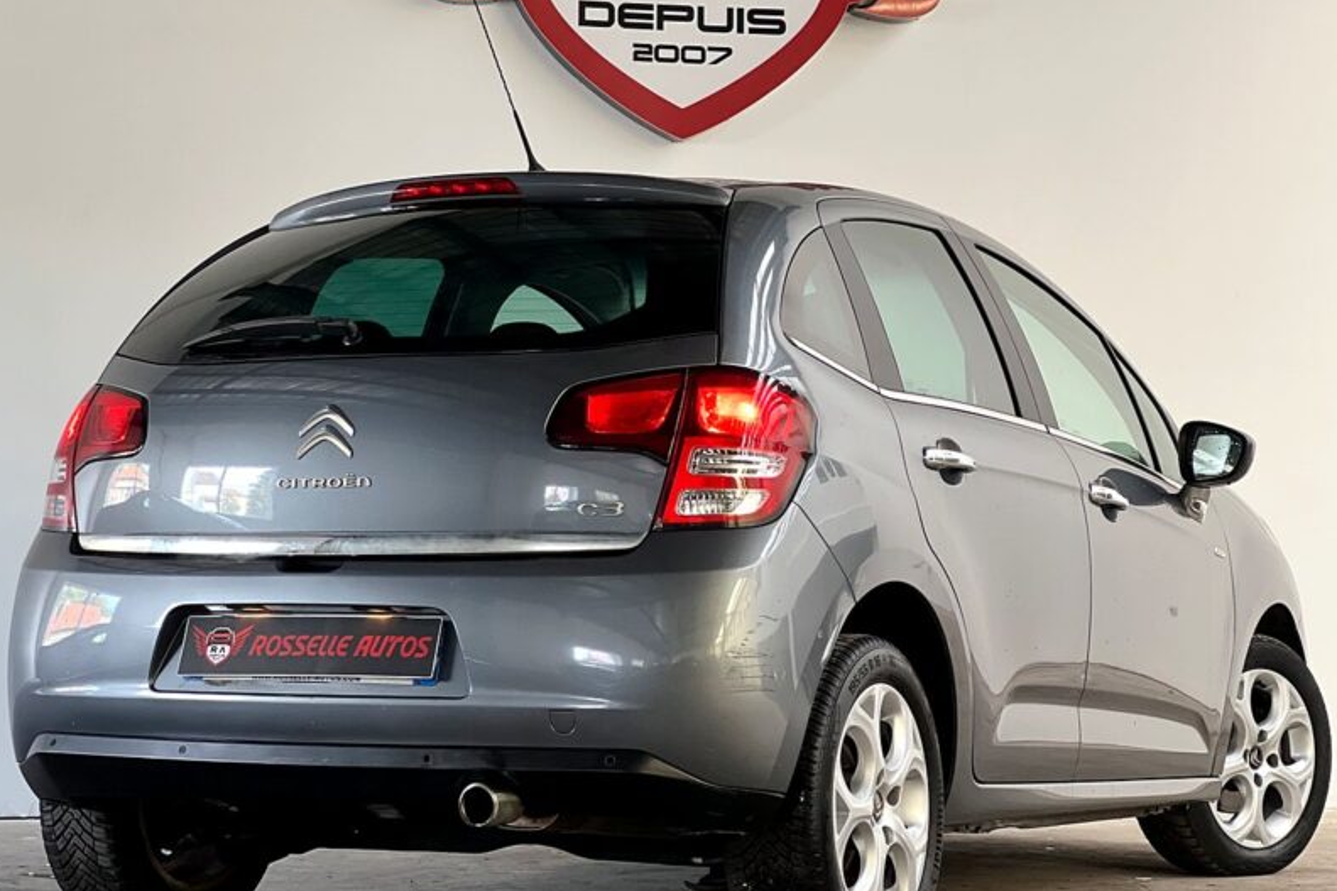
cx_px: 664
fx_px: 3007
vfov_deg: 16.8
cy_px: 440
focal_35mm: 81
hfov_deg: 25.1
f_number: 2.8
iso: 200
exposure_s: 1/40
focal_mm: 9
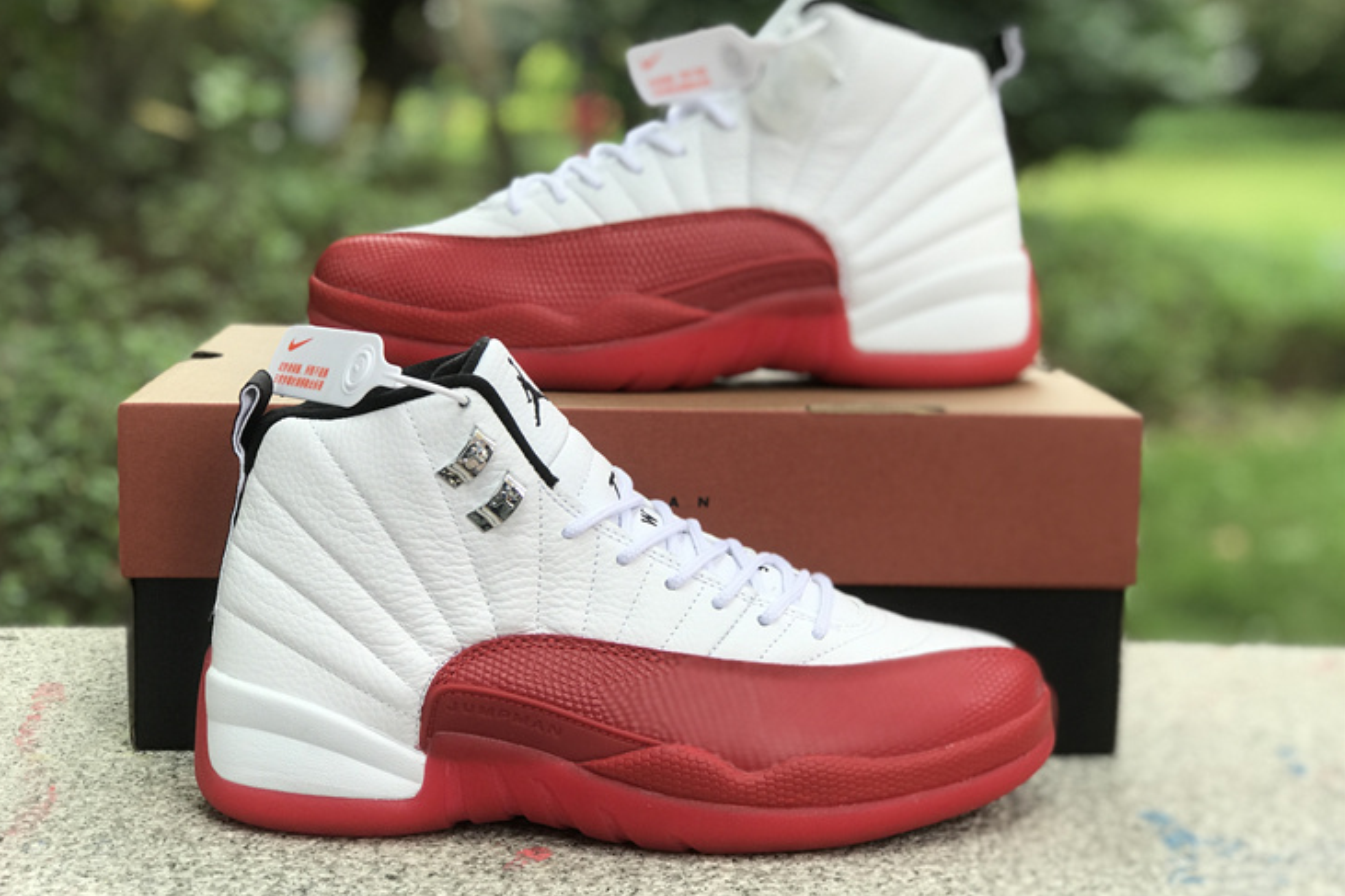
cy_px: 408
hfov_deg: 33.4
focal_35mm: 60
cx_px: 668
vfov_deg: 22.6
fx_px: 2241
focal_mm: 6.6
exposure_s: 1/113
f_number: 2.8
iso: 20
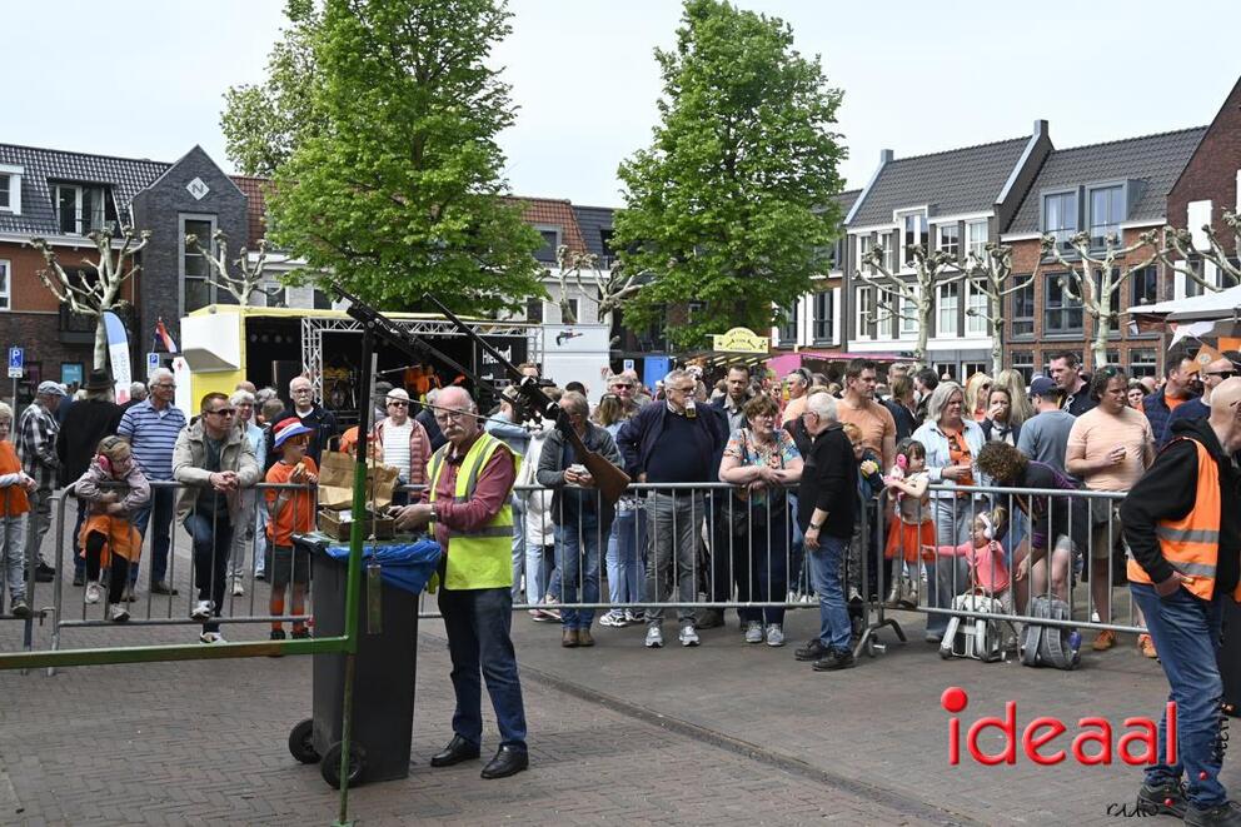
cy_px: 414
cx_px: 620
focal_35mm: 39
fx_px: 1344
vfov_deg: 34.2
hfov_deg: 49.6
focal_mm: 26.5
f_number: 5.6
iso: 100
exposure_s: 1/250
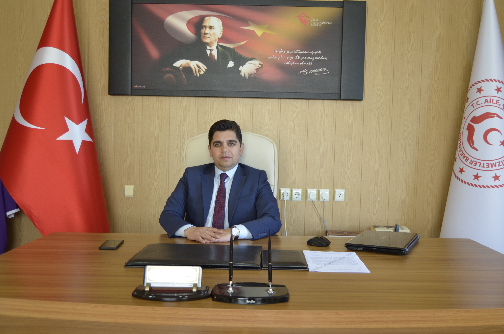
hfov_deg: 57.3
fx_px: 461
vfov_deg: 39.8
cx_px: 252
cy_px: 167
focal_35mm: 33
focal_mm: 22
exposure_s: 1/125
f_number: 3.5
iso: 720
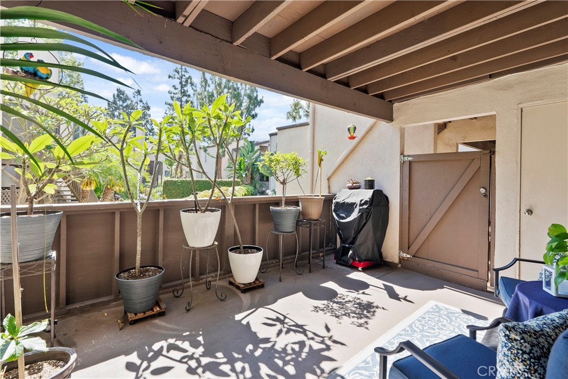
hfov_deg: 96.7
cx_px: 284
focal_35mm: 16
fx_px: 252
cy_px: 190
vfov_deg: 73.8
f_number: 7.1
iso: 400
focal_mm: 16
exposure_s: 1/320
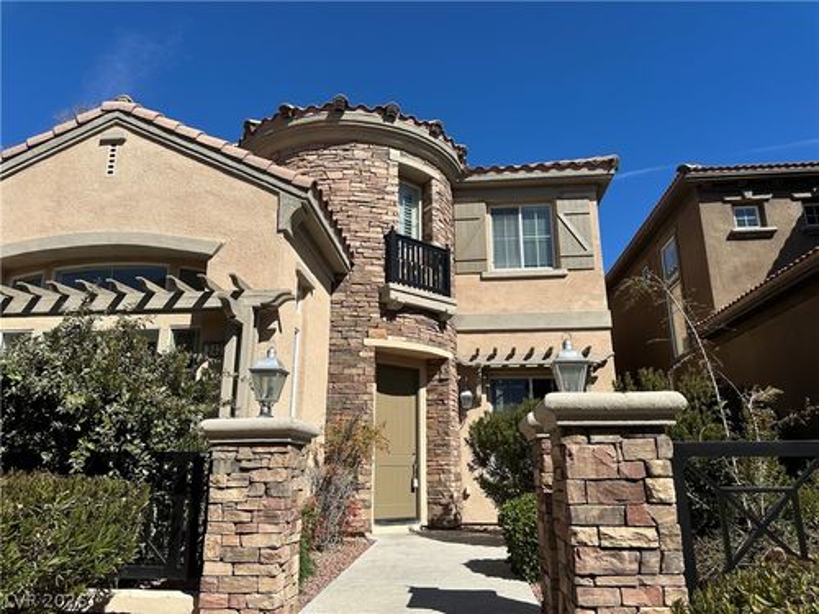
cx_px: 410
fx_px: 568
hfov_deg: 71.6
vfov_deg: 56.8
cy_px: 307
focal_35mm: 24
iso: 80
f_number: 1.78
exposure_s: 1/5848
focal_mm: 6.86
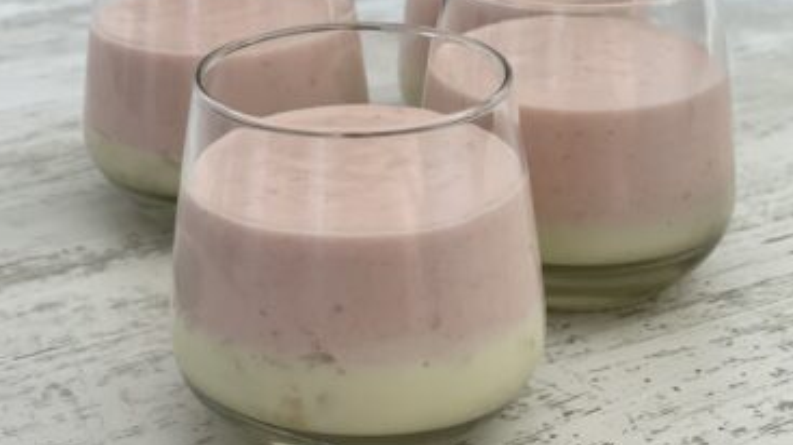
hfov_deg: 27.9
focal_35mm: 76
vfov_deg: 15.8
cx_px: 363
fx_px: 1597
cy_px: 158
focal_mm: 7.5
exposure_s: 1/86
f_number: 2.2
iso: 250
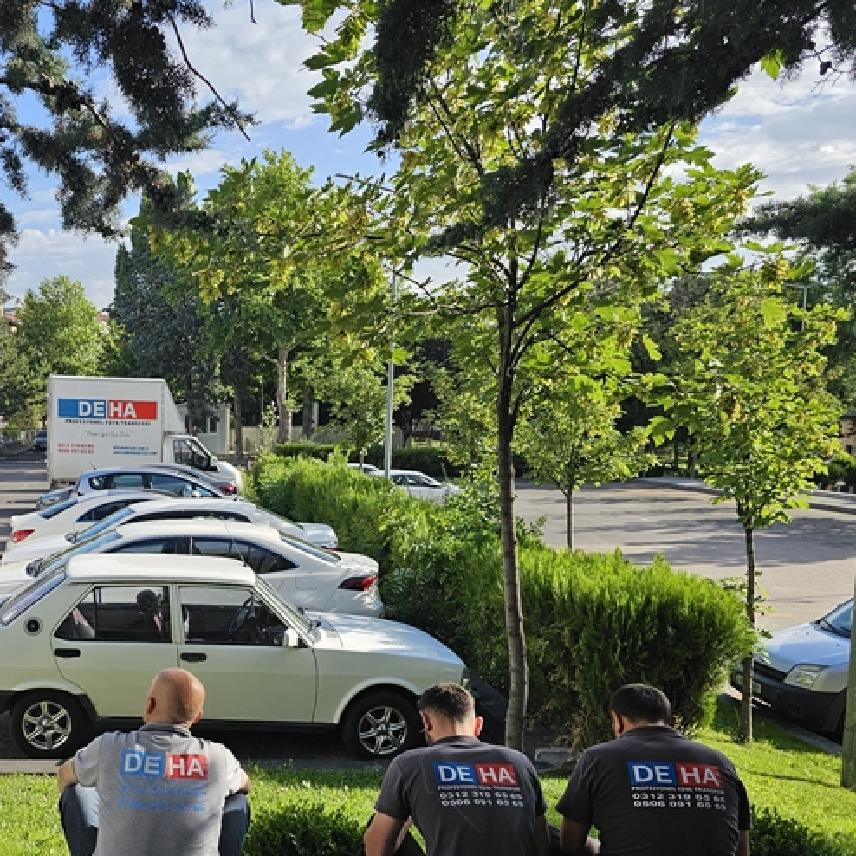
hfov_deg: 42.1
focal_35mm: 37
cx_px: 125
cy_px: 547
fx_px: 1035
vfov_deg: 44.5
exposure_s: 1/571
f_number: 1.7
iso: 12
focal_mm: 6.3
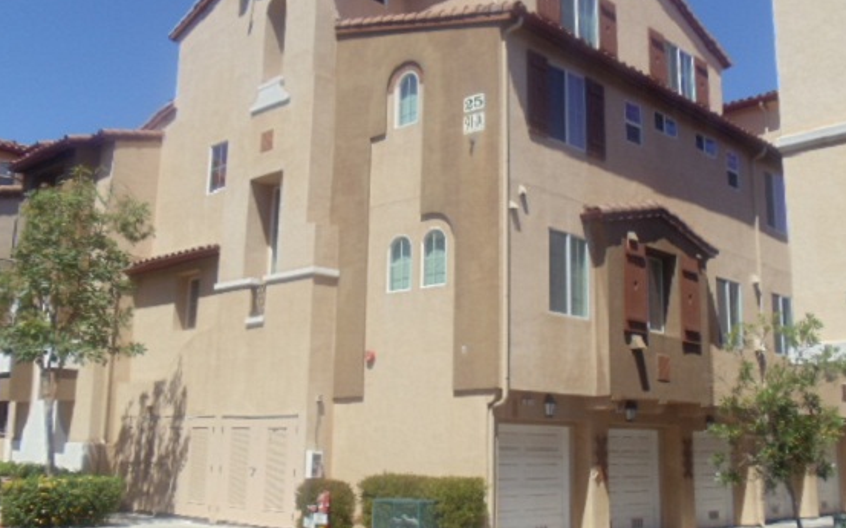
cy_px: 210
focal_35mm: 54
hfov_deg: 37.5
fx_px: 1244
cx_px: 438
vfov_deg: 23.9
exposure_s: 1/200
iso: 80
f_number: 7.1
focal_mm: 6
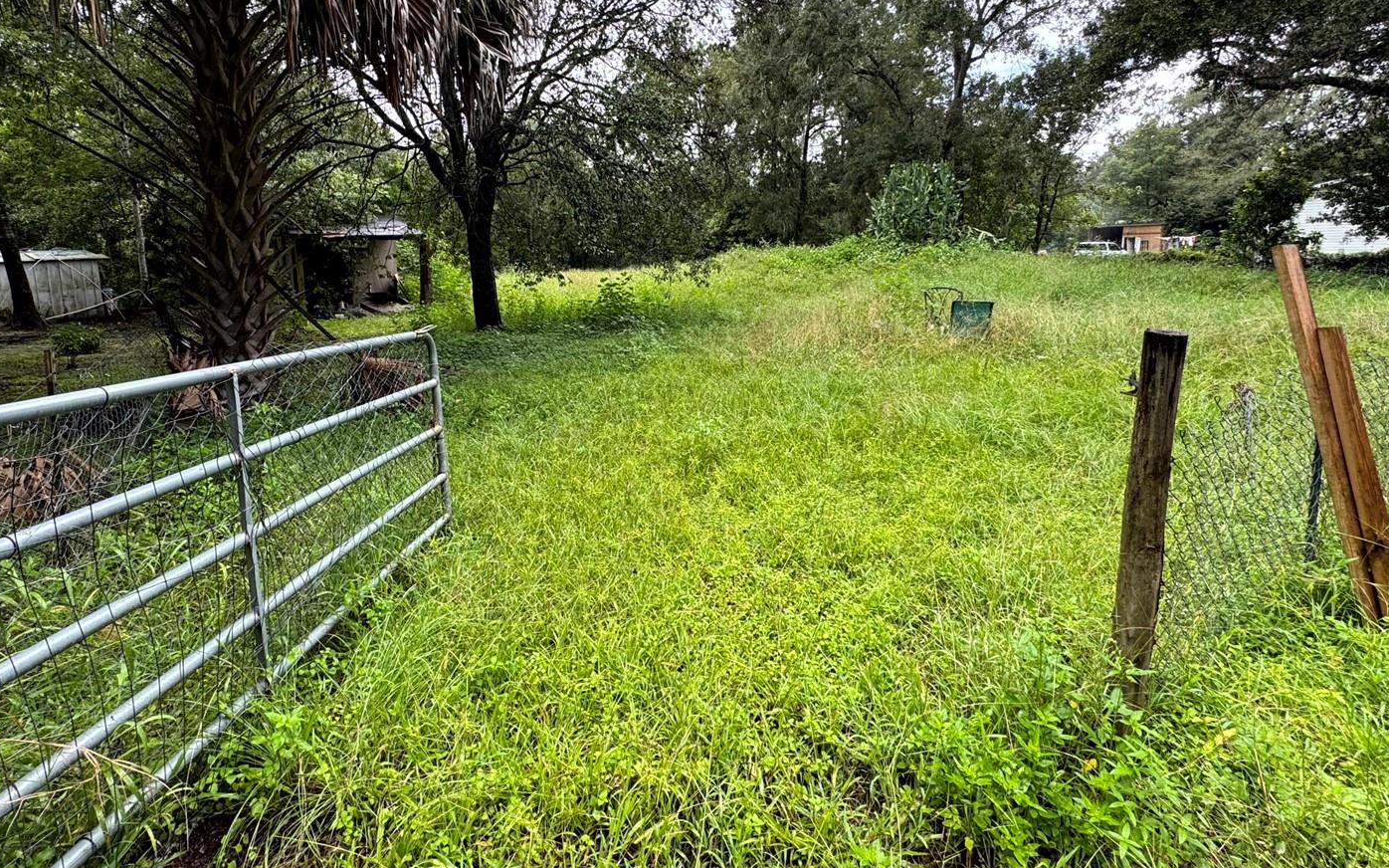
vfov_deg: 66.9
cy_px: 324
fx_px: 643
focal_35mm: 17
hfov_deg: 94.3
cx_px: 658
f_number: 2.2
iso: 40
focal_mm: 2.22
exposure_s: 1/197
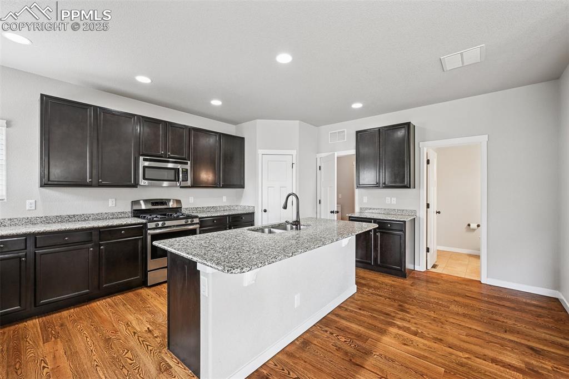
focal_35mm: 15
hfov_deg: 100.4
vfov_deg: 77.3
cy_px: 190
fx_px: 237
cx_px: 284
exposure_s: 1/4
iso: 800
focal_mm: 15
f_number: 11
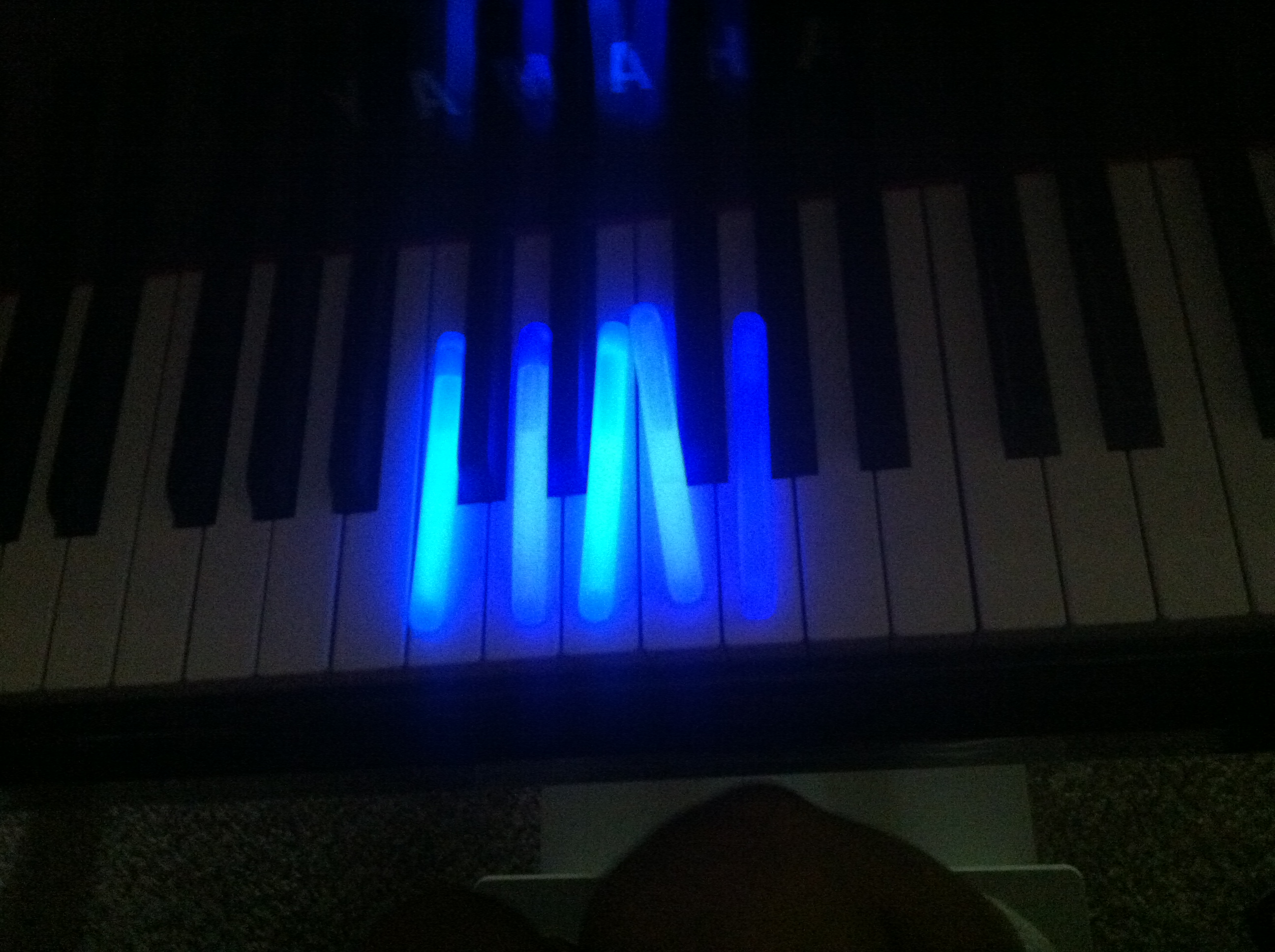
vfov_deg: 40.6
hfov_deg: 52.7
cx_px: 638
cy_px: 476
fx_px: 1287
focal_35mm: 35
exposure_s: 1/15
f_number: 2.8
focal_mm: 3.85
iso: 1000
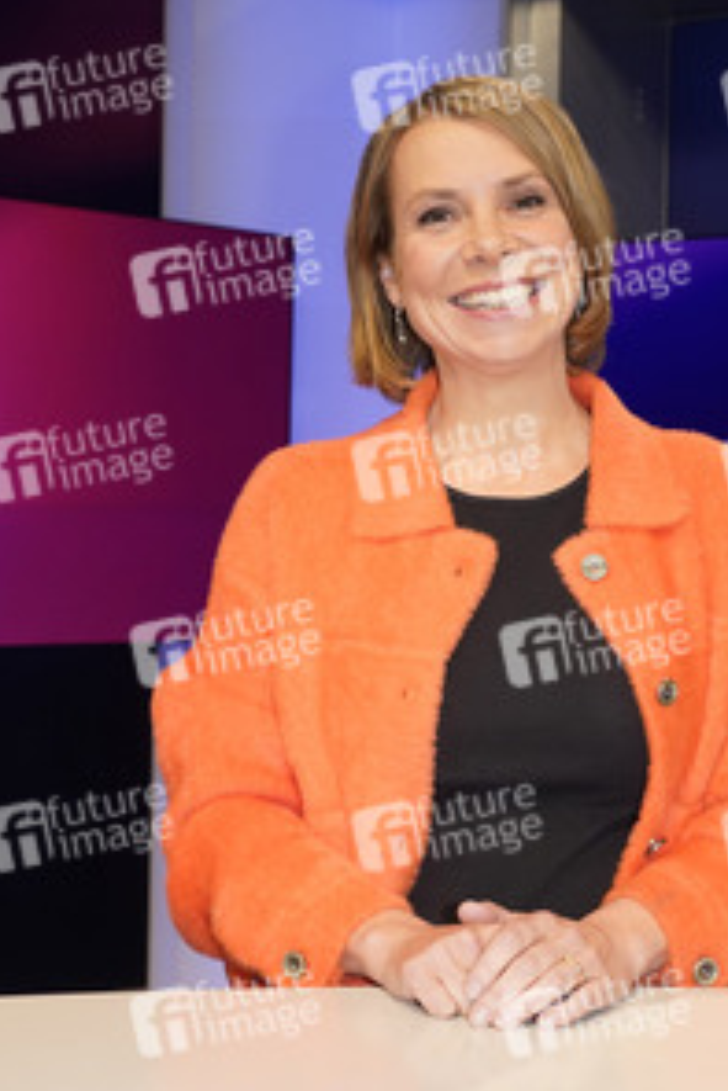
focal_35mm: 55
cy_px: 551
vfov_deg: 36.2
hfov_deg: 24.5
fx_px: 1666
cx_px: 497
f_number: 5.6
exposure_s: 1/160
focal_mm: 36
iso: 2000
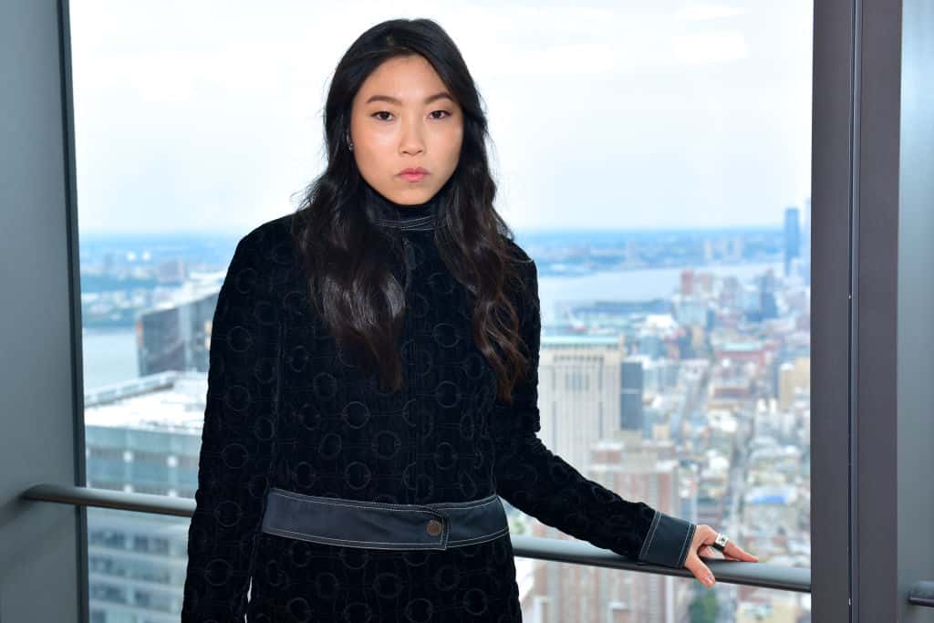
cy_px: 312
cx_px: 467
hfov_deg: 36.2
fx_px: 1427
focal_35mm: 55
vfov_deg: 24.6
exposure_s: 1/250
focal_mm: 55
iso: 640
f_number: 5.6
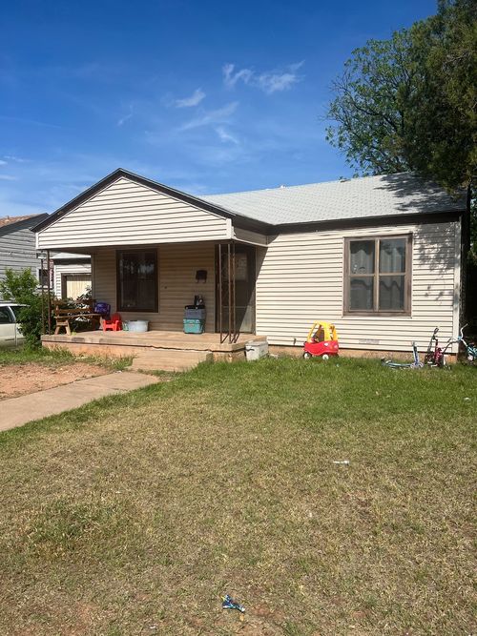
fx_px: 478
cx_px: 238
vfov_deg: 67.3
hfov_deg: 53.0
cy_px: 318
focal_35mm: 26
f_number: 1.5
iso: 50
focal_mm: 5.7
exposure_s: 1/6579
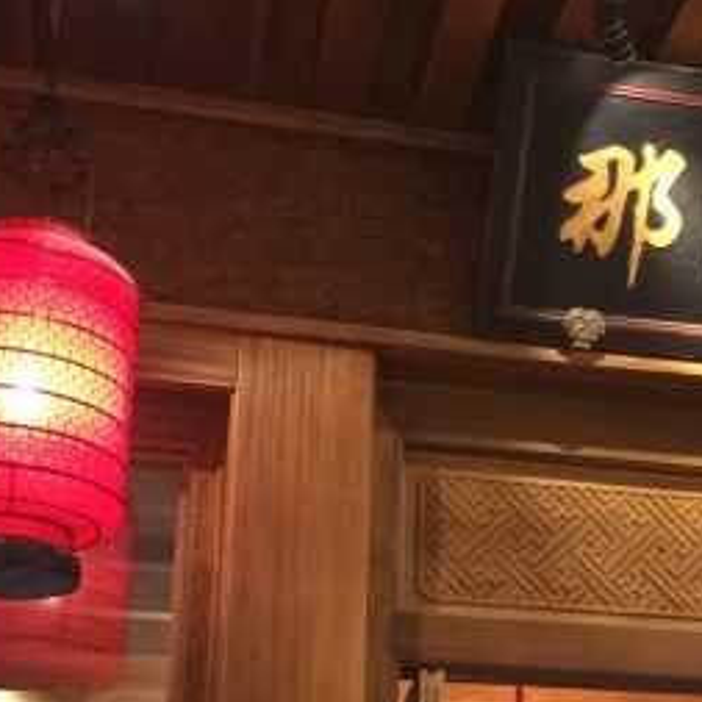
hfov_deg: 23.7
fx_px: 1629
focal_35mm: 71
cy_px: 634
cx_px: 622
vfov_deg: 23.7
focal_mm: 4.15
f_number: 2.2
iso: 125
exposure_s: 1/10
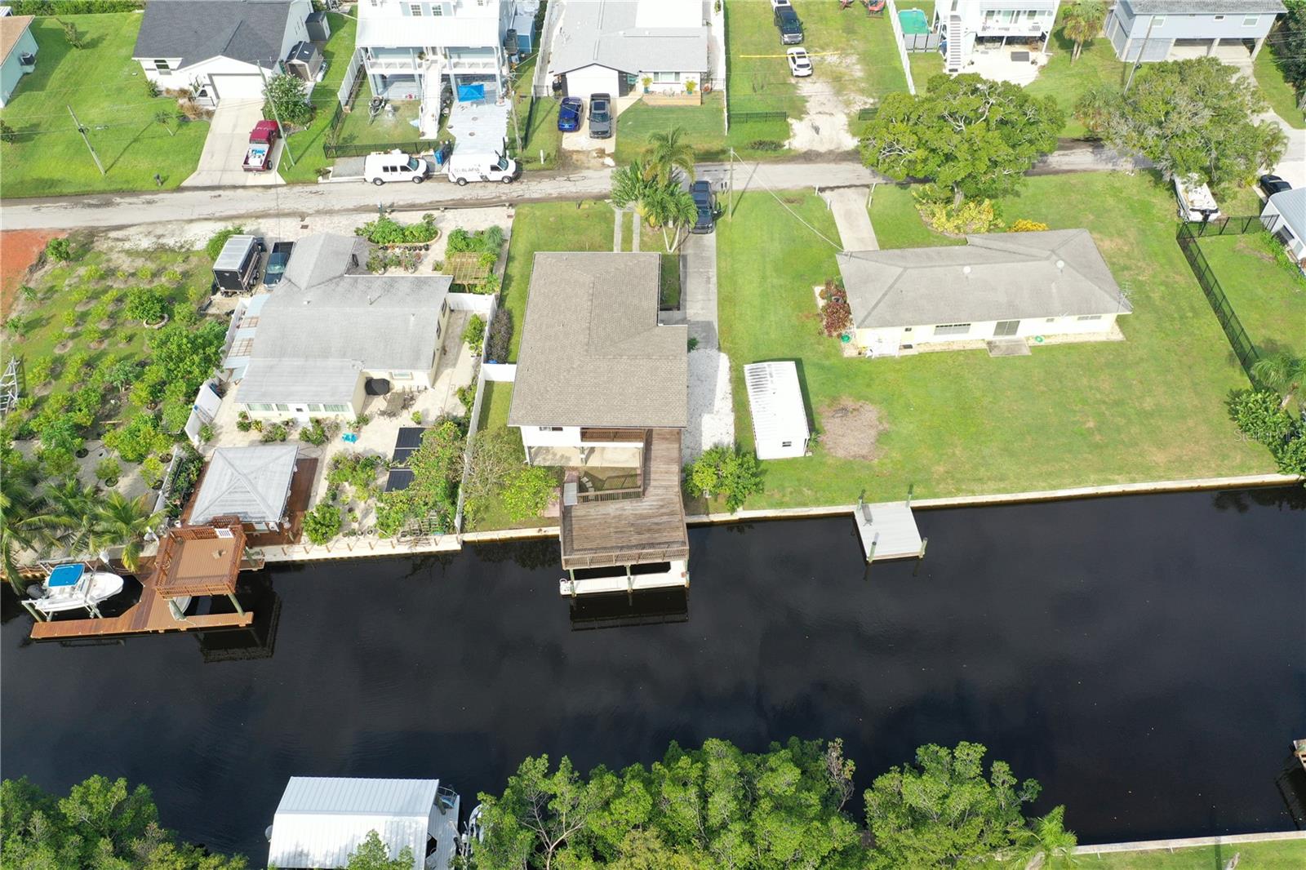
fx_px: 1016
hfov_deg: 65.5
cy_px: 435
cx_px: 653
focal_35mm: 28
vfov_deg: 46.4
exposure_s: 1/100
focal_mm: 10.26
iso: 100
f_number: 4
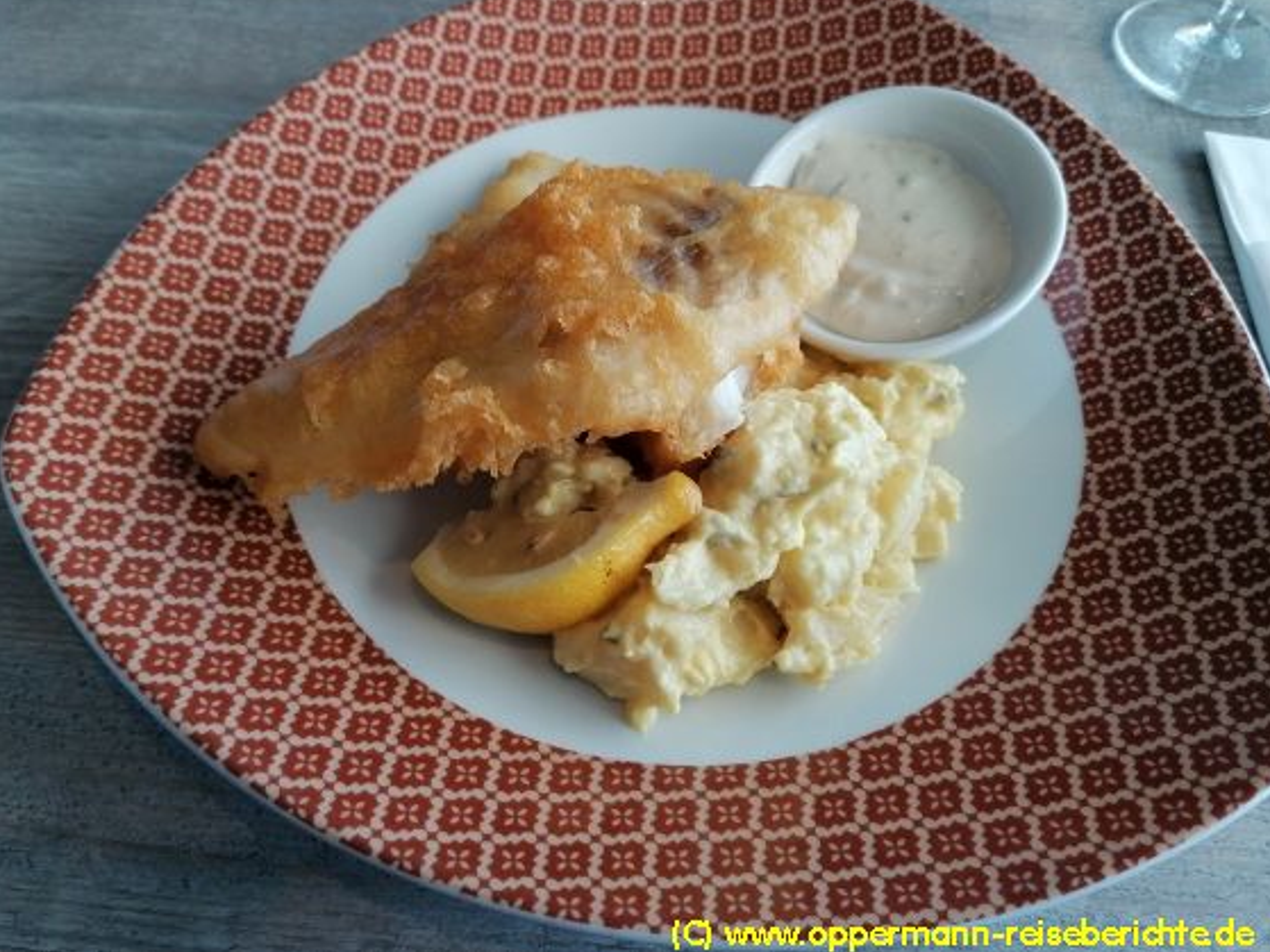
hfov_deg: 61.7
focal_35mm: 29
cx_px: 620
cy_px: 443
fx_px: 1064
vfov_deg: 48.2
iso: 100
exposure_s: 1/100
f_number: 1.8
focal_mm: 4.75
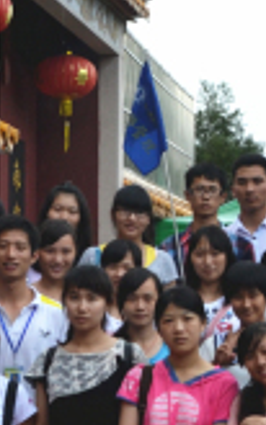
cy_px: 299
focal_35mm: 130
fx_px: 1509
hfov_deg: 9.6
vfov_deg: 16.0
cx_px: 488
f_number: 5.6
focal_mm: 22
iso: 280
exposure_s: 1/125
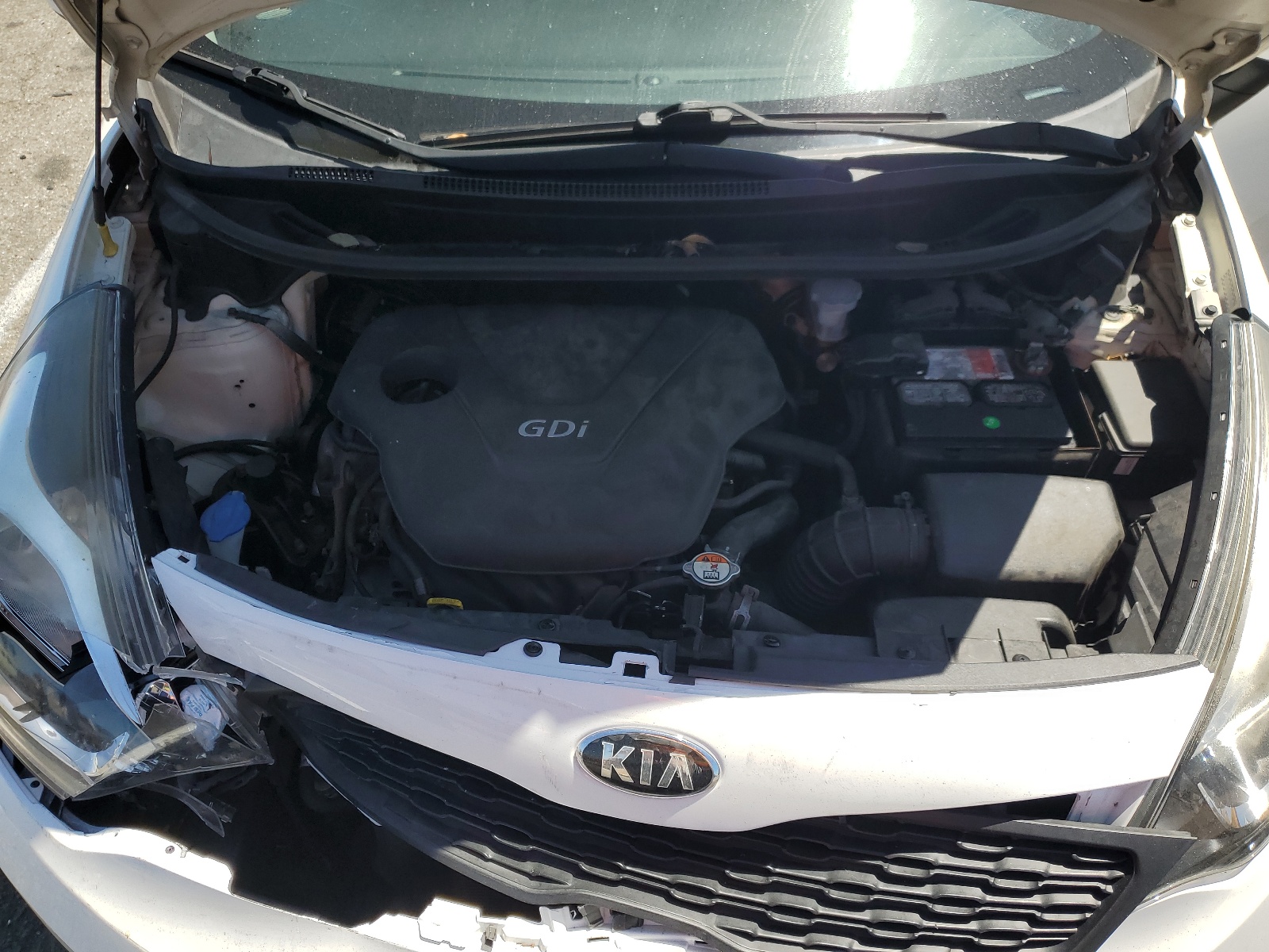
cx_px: 634
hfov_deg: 67.3
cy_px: 476
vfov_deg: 53.1
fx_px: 953
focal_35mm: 26
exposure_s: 1/2500
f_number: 1.5
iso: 50
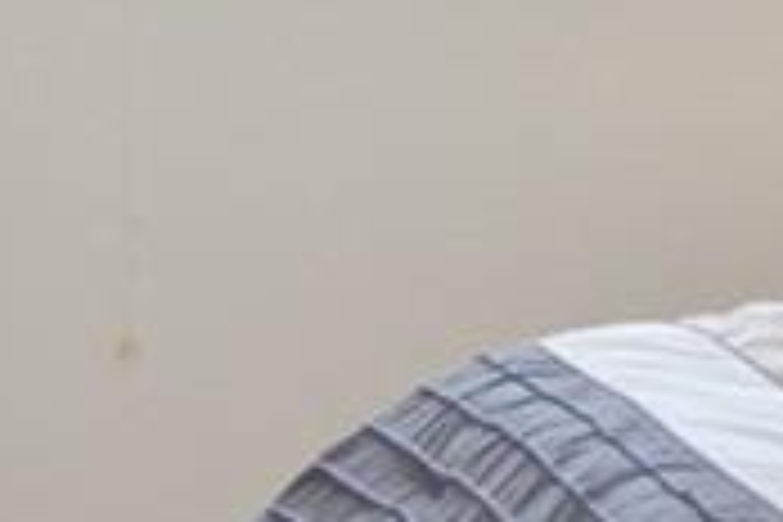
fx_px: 3849
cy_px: -734
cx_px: 1598
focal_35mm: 177
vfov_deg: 7.3
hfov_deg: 10.6
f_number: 3.8
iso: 110
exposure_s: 1/30
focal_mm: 20
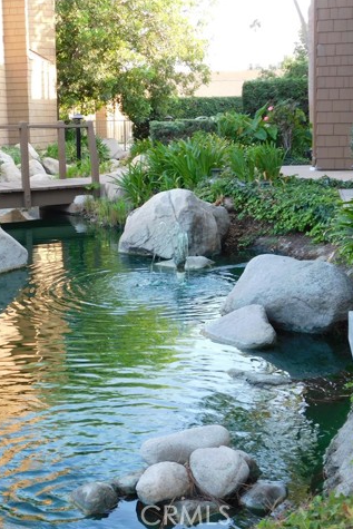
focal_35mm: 56
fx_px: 823
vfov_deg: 35.6
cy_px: 264
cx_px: 114
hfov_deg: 24.1
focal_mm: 7.1
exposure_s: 1/60
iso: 125
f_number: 3.6
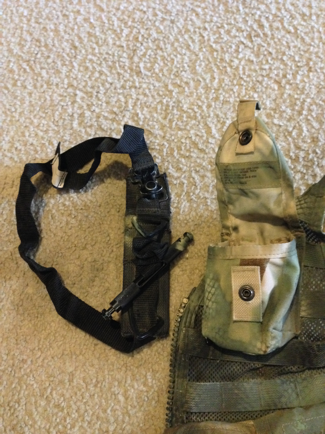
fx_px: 413
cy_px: 217
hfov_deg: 42.9
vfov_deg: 55.4
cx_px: 162
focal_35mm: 33
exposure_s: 1/15
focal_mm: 4.12
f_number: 2.4
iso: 800
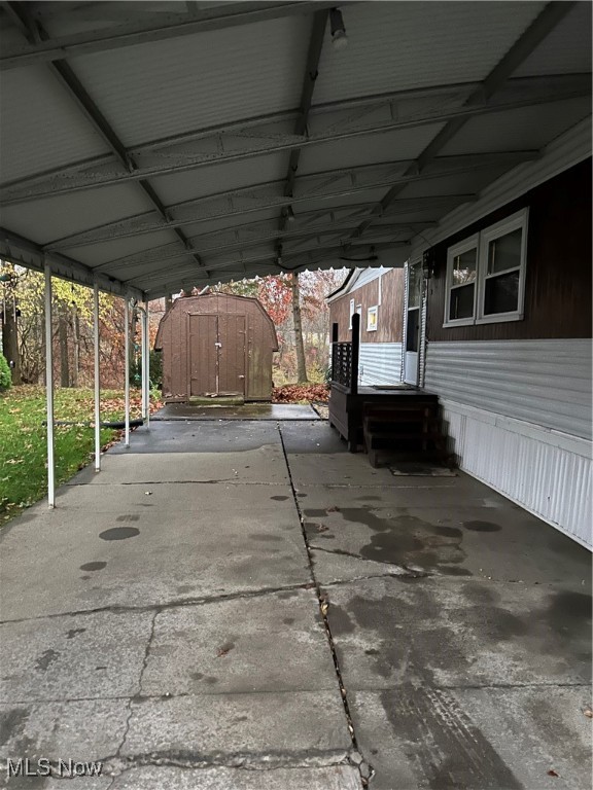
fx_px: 594
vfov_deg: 67.3
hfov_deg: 53.1
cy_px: 395
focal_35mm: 26
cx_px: 296
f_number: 1.5
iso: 640
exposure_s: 1/16
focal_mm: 5.7
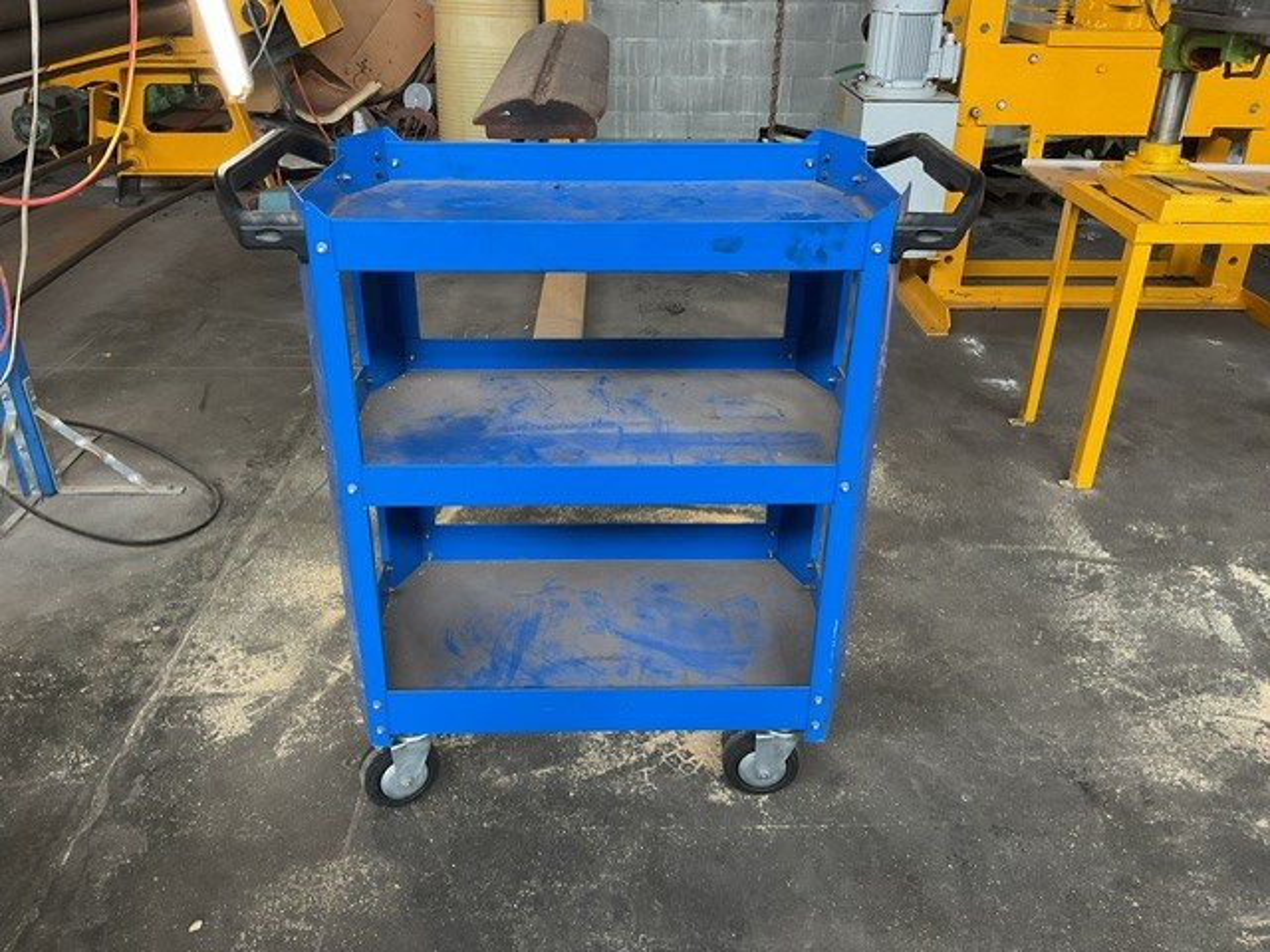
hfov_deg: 61.7
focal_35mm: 29
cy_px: 476
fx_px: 1064
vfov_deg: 48.2
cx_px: 635
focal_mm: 3
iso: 125
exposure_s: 1/50
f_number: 1.8
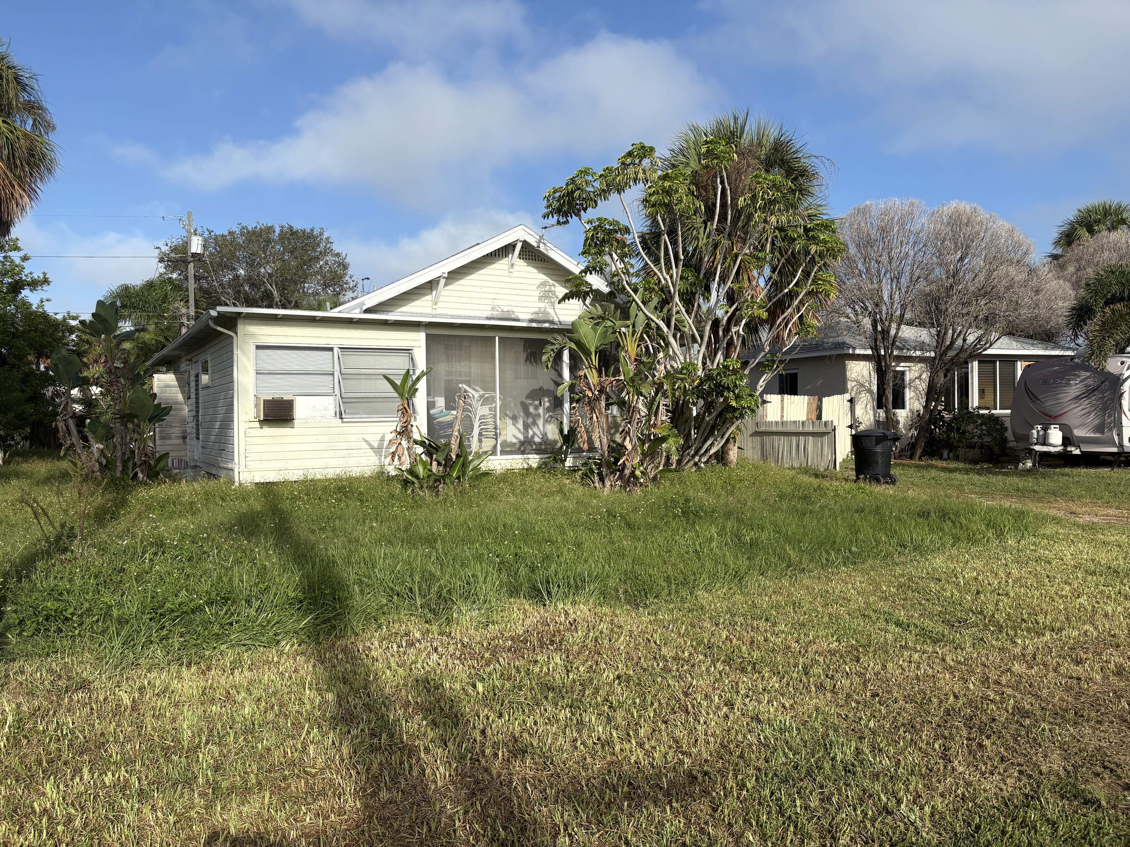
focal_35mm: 26
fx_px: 849
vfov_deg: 53.1
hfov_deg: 67.3
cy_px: 424
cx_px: 565
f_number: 1.6
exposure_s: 1/4329
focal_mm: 5.96
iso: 50
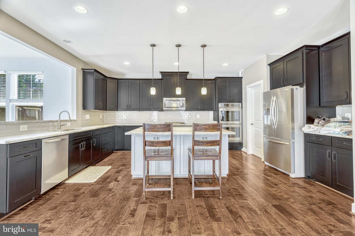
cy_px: 118
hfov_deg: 96.7
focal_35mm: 16
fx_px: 158
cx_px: 178
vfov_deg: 73.8
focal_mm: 16
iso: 1250
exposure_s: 1/10
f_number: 7.1
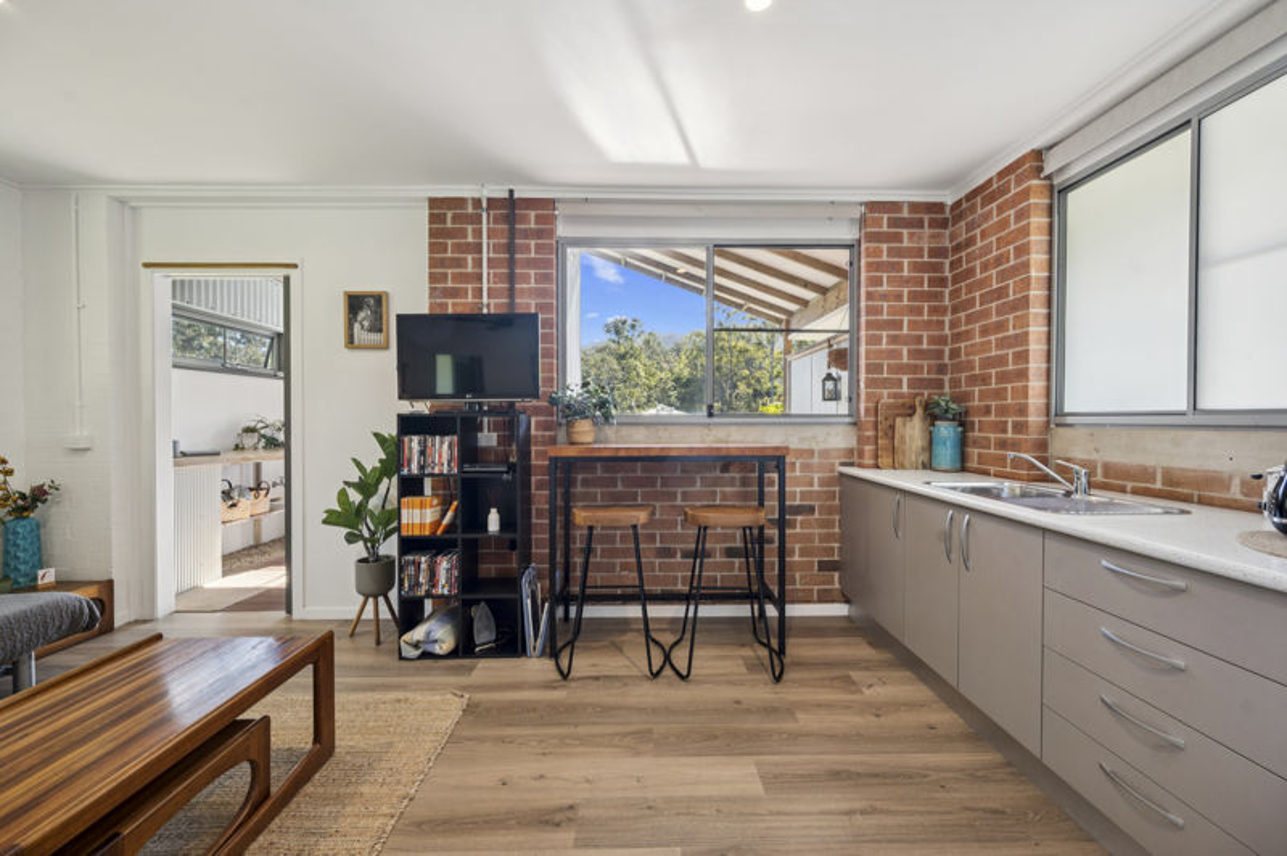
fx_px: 500
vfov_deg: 81.1
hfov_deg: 104.3
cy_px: 428
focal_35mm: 14
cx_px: 644
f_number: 7.1
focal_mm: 14
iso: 200
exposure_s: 1/20
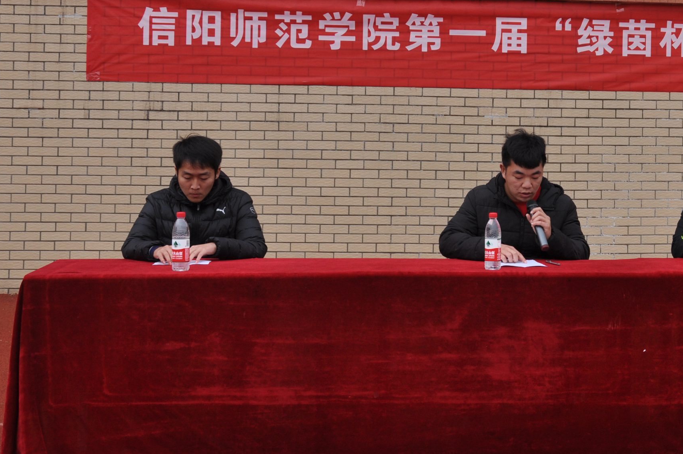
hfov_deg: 7.9
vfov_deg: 5.3
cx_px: 607
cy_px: 106
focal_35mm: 260
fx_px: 4927
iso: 200
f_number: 9
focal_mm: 92
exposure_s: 1/500
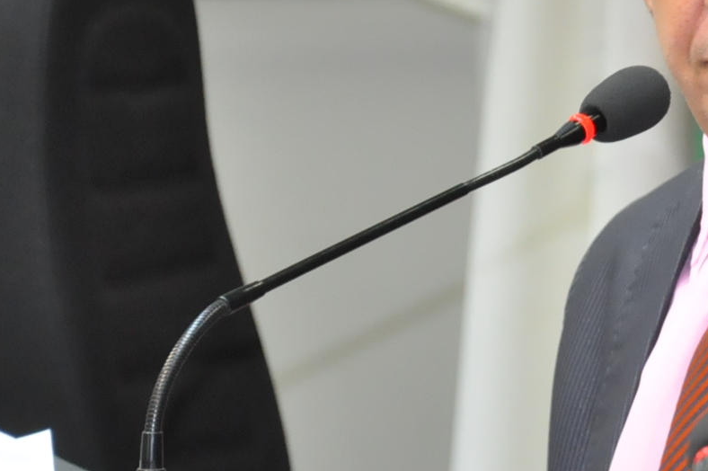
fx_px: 8417
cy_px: 120
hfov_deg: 4.8
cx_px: 814
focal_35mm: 428
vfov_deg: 3.2
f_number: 5.6
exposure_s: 1/60
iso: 2000
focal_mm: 105
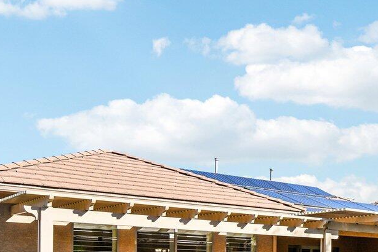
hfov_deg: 35.8
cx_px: 377
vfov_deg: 25.3
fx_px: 525
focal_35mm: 50
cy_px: 271
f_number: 8
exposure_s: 1/125
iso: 100
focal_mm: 10
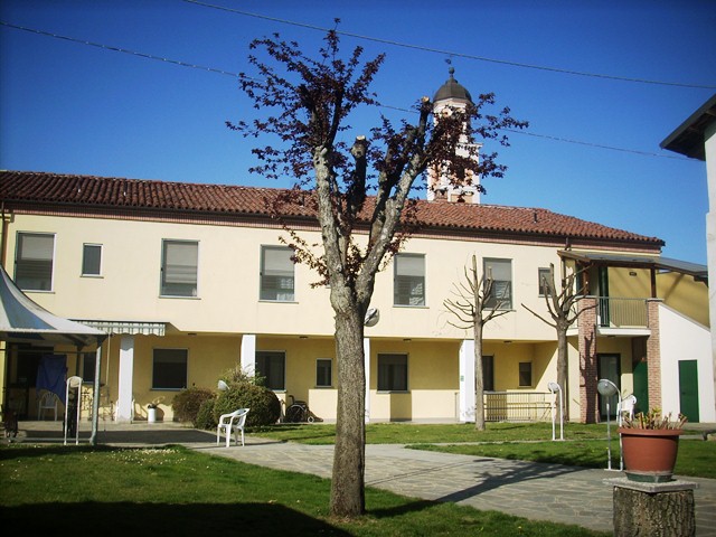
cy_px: 268
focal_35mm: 37
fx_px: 765
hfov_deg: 50.1
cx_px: 358
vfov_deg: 38.7
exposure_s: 1/354
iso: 64
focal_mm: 6.2
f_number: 5.6
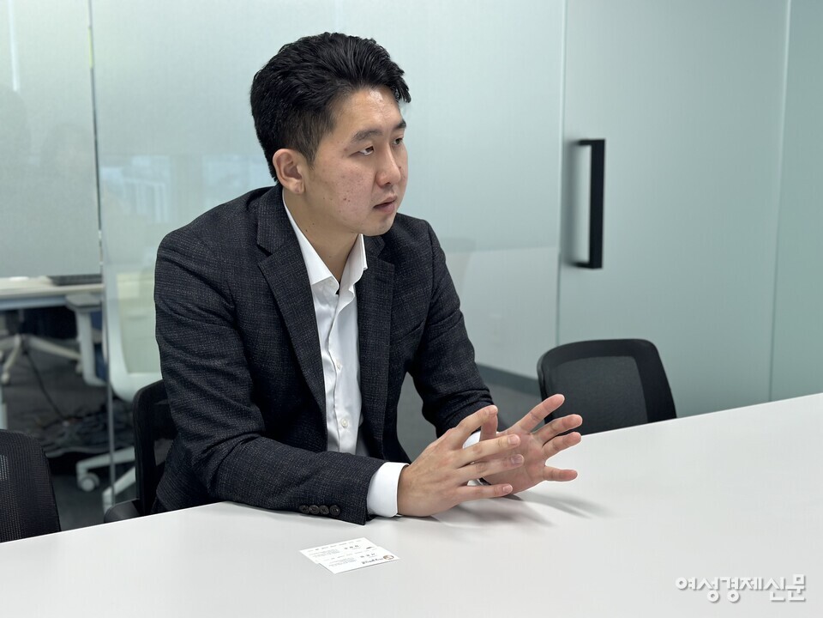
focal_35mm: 48
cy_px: 309
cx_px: 412
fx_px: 1141
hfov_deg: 39.7
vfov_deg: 30.3
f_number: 1.78
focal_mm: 6.86
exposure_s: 1/120
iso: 160
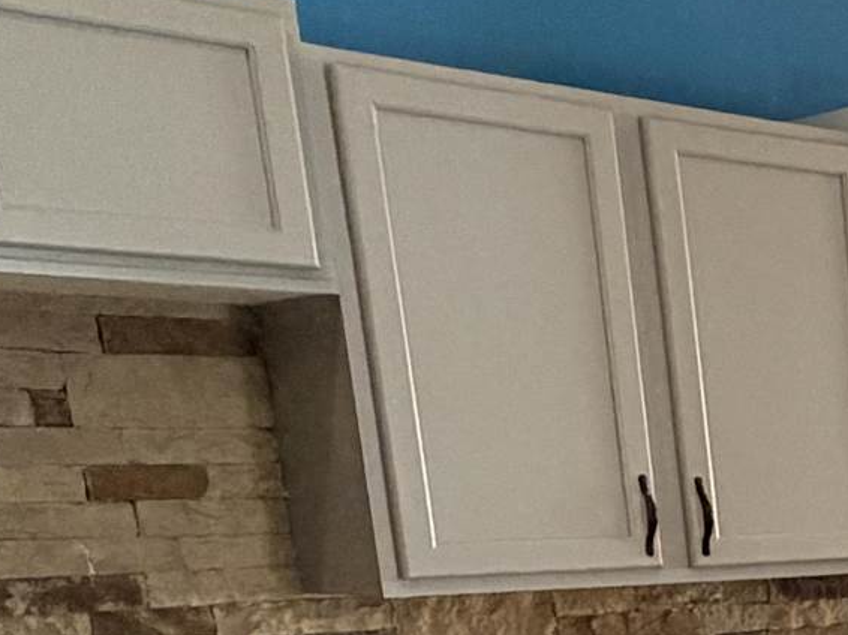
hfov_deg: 19.4
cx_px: 1513
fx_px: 1861
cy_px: 893
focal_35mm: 76
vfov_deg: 17.7
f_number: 2.2
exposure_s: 1/111
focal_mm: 2.22
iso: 320
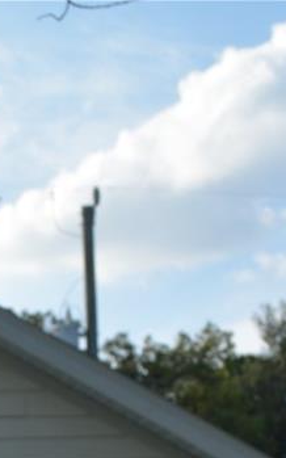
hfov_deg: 8.7
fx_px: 1747
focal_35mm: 140
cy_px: 698
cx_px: -354
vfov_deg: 14.0
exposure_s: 1/250
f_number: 8
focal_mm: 20
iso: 125
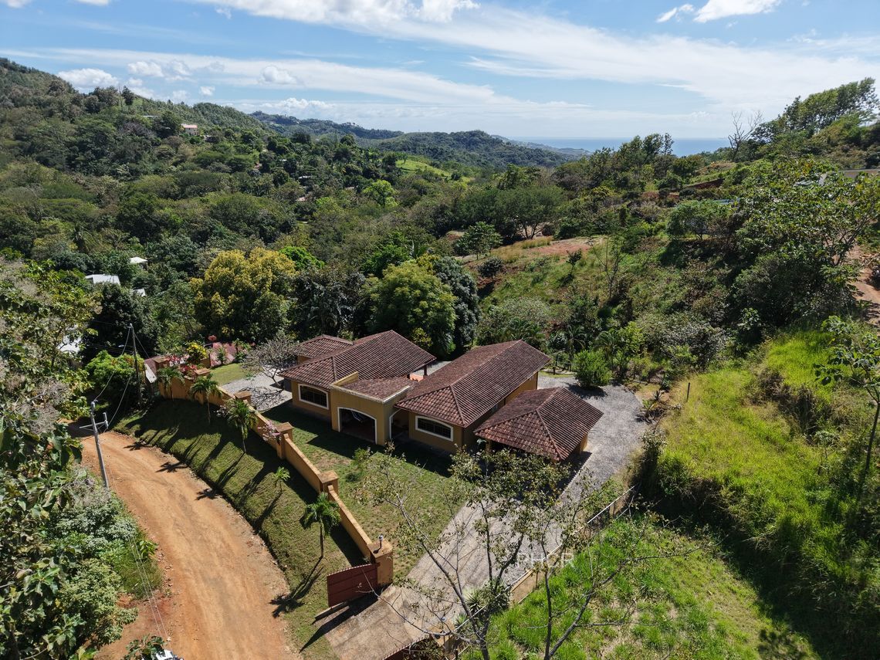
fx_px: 610
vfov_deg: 56.8
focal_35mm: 24
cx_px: 440
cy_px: 330
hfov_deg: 71.6
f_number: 1.8
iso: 260
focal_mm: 8.67
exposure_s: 1/5000
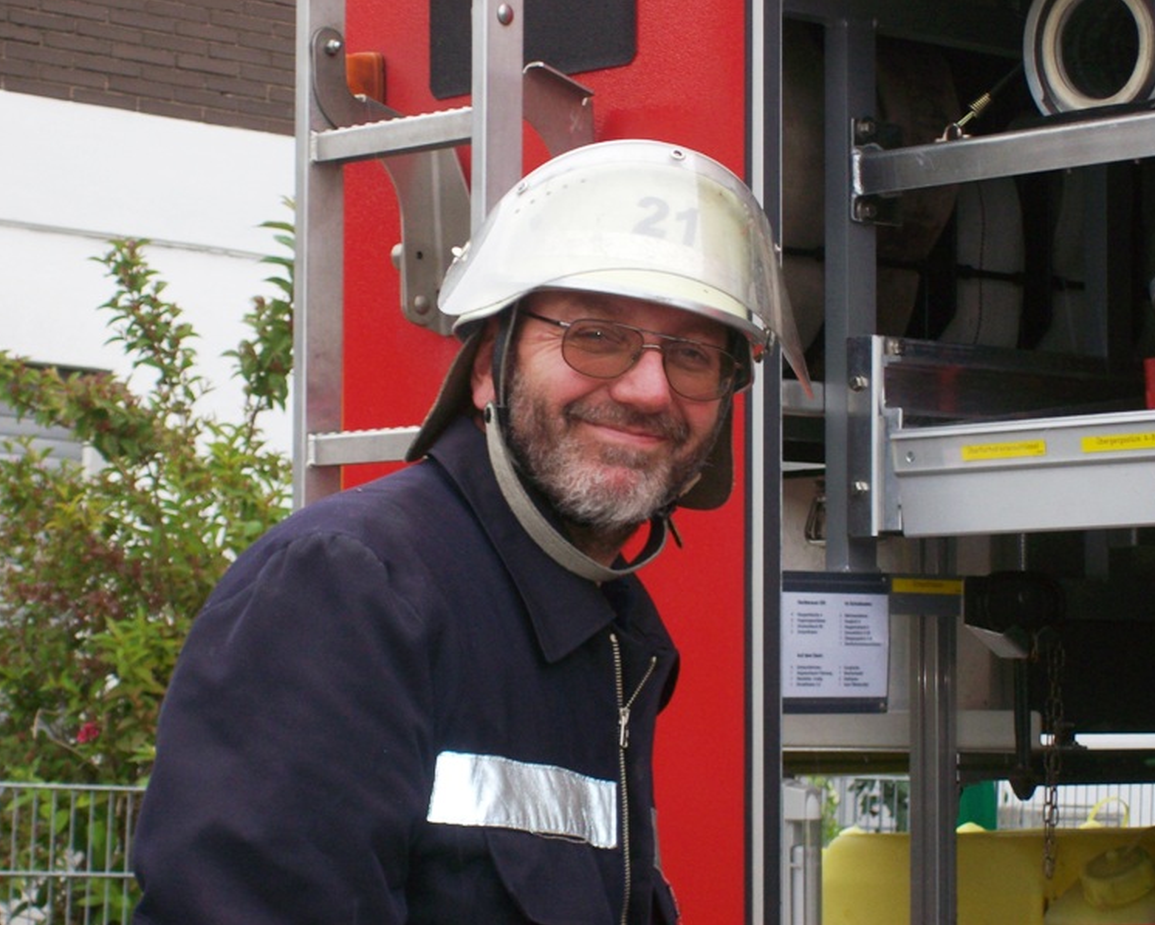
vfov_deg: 13.6
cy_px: 462
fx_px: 3863
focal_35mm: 113
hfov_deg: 17.0
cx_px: 545
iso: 80
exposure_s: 1/128
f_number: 4.8
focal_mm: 18
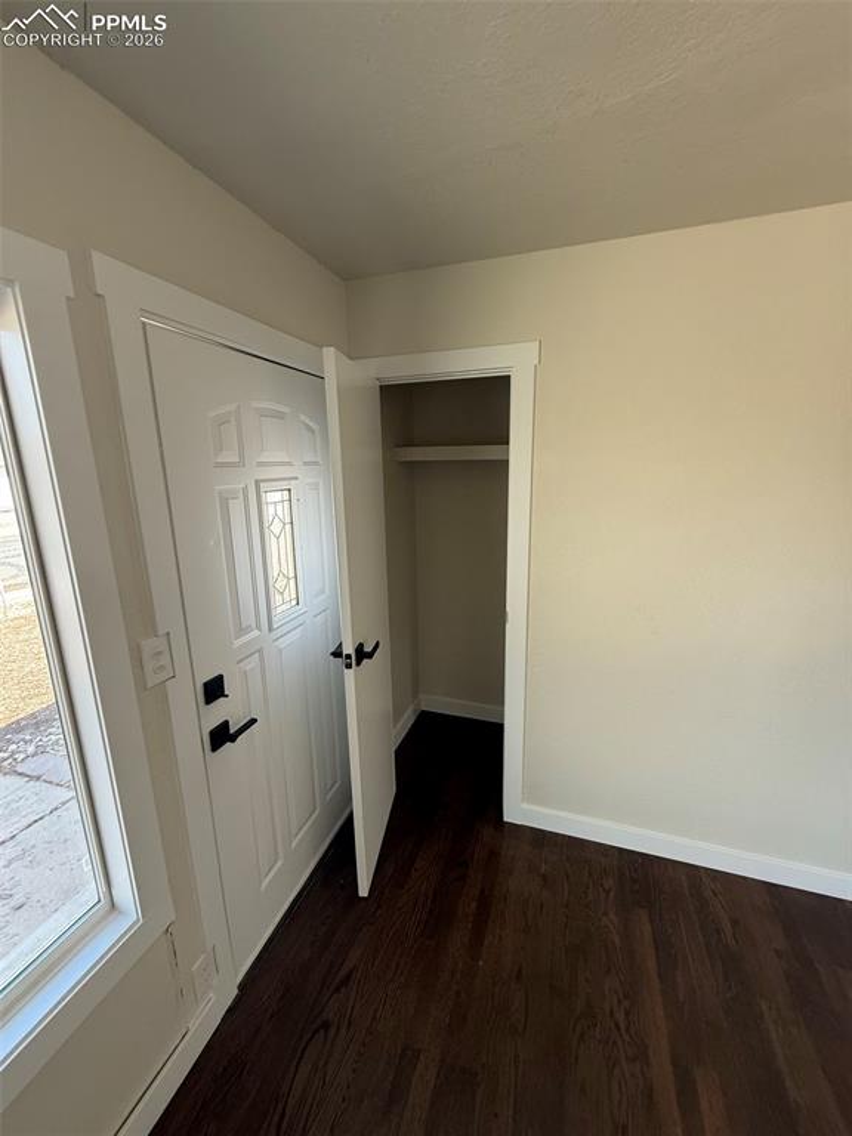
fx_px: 459
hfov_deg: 85.7
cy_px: 568
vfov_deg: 102.1
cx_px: 426
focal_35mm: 14
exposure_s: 1/99
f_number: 2.2
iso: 160
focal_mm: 2.22
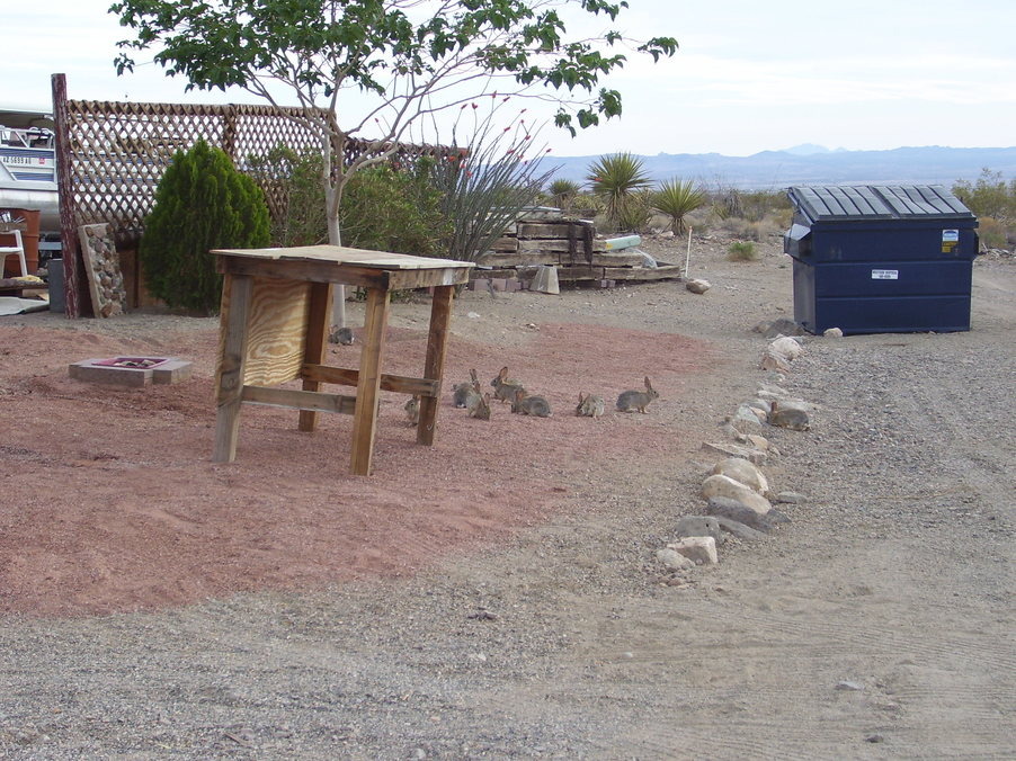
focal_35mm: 66
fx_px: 1937
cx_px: 508
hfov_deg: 29.4
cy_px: 380
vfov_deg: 22.2
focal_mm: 10.8
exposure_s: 1/250
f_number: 3.6
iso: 80
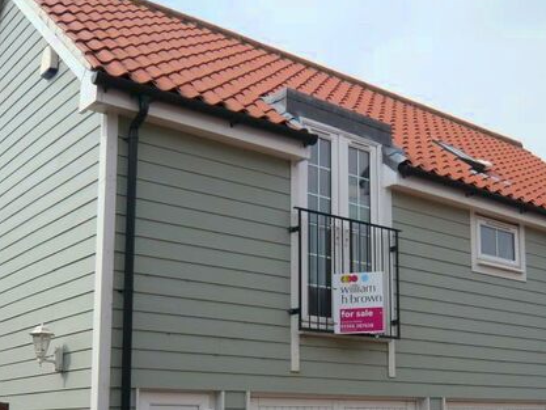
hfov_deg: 40.1
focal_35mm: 47
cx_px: 346
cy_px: 310
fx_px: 742
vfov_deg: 30.4
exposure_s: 1/160
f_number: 8
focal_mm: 4.6
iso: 100
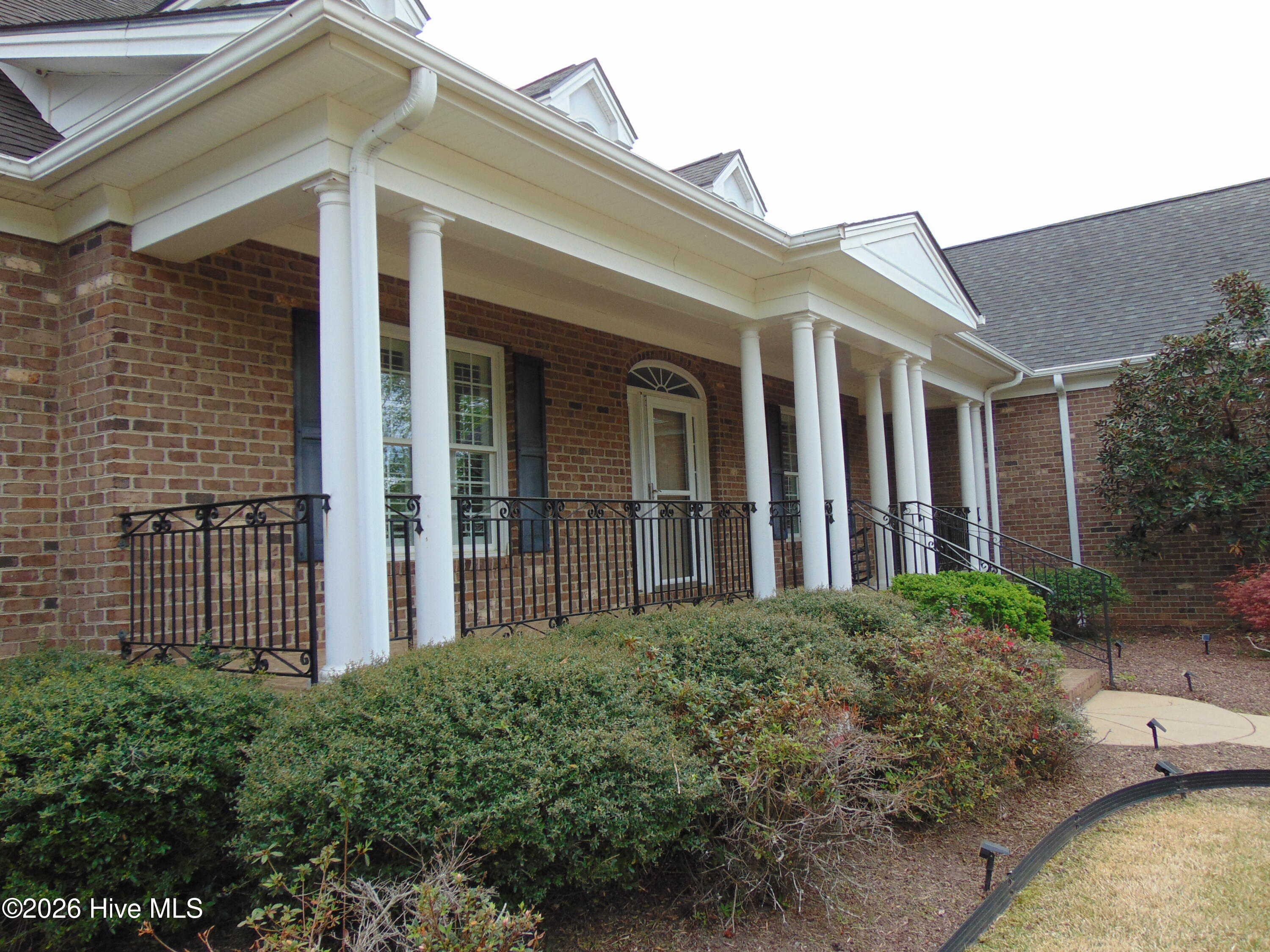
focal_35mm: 25
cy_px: 476
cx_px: 635
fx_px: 917
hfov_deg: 69.4
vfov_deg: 54.9
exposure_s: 1/400
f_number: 3
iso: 80
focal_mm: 4.5
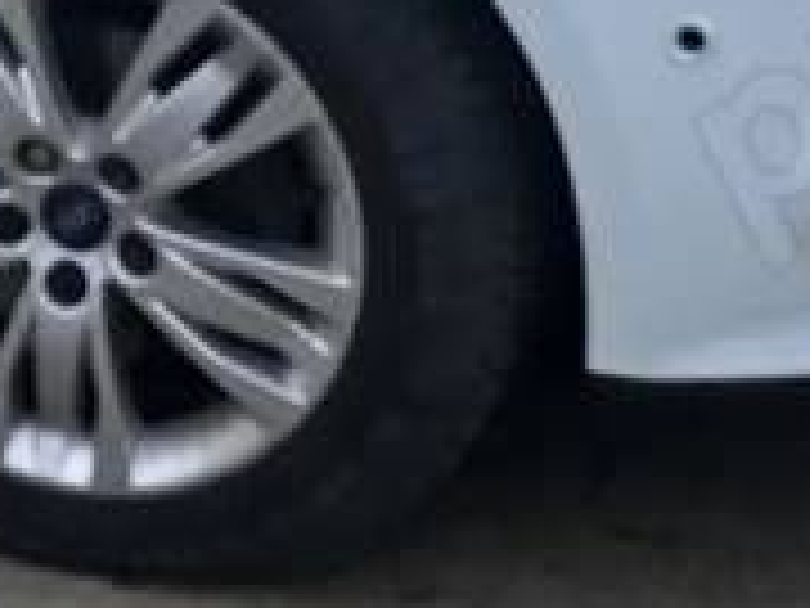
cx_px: -410
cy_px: -68
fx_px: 2995
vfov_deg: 11.4
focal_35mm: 128
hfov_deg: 14.4
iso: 400
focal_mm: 6.3
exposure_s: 1/100
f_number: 1.7
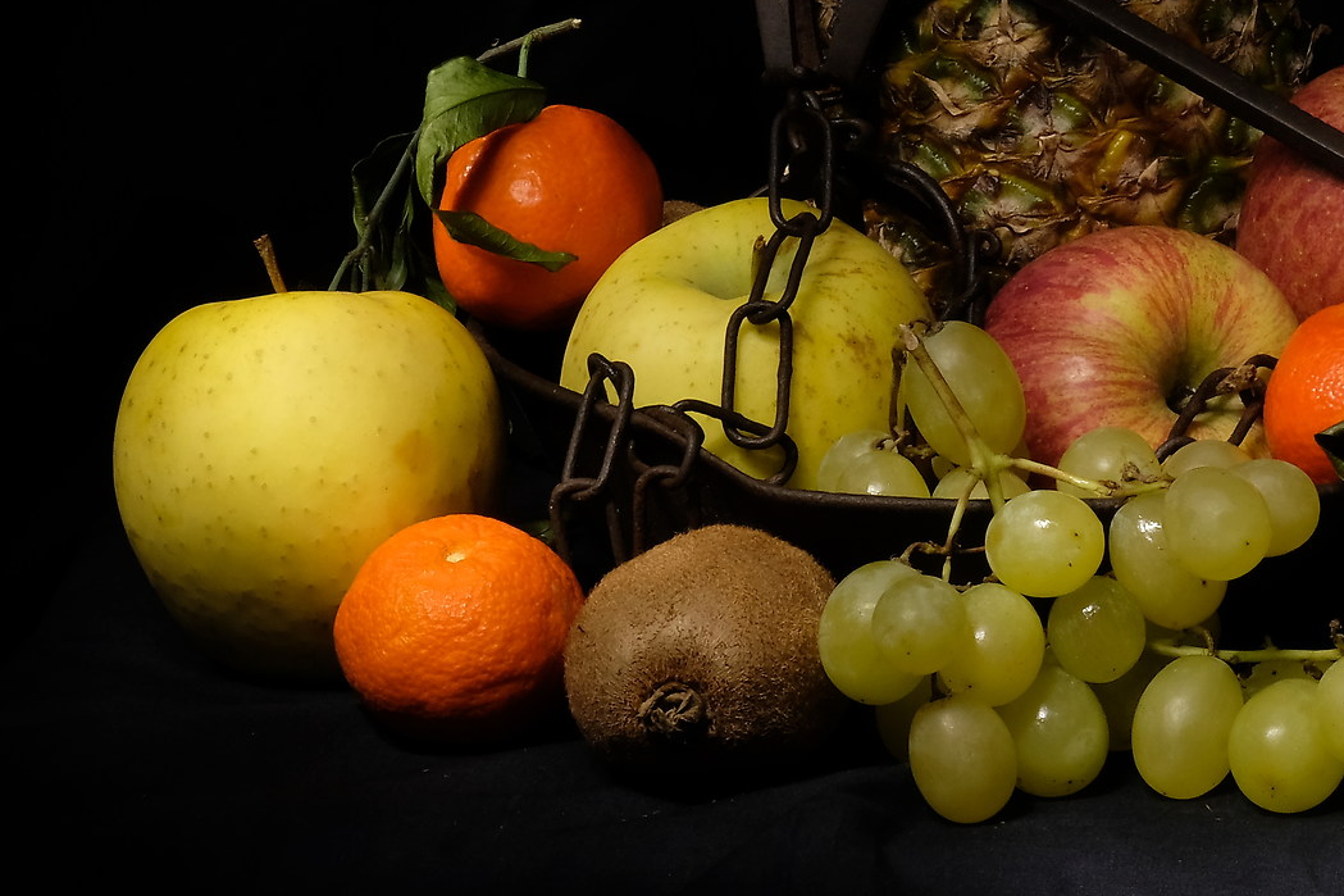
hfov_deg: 10.0
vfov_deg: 6.6
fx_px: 7689
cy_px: 46
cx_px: 1148
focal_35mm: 206
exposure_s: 15
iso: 200
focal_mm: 60
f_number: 22
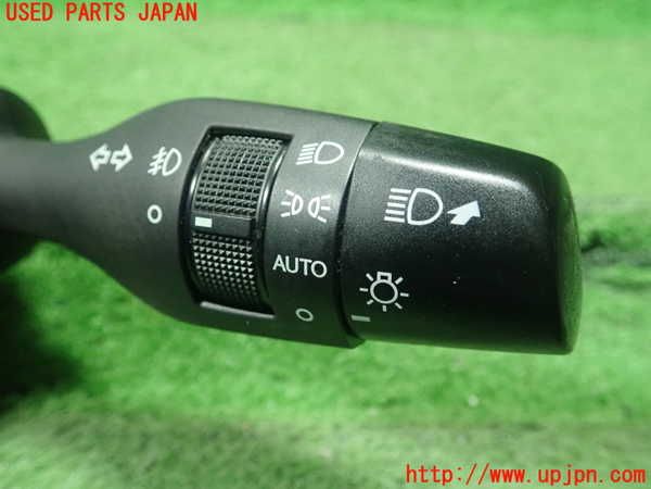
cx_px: 326
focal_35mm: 30
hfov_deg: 60.0
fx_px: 564
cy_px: 244
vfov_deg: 46.8
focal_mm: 5.5
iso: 800
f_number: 2.3
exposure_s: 1/125
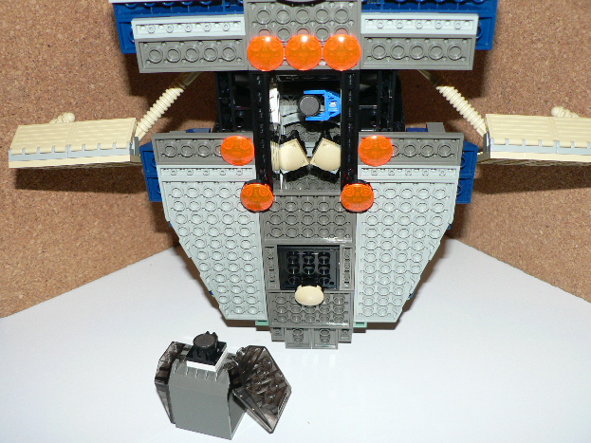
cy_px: 227
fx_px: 632
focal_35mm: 37
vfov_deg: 38.7
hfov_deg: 50.1
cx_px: 301
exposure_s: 1/60
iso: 100
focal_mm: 6
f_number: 2.8
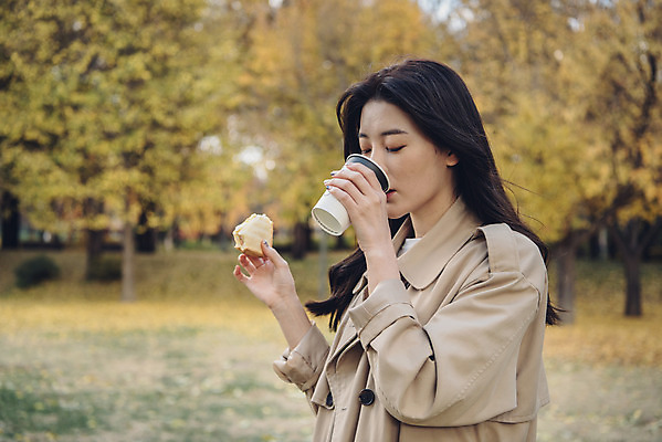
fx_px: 957
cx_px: 331
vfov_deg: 26.0
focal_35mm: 52
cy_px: 221
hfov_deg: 38.2
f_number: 3.5
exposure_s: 1/250
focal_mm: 52
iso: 250
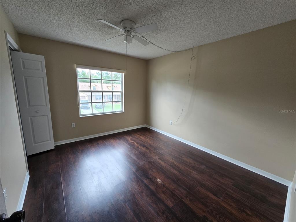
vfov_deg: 89.9
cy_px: 111
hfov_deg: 106.2
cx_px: 148
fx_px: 111
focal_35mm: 13
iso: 100
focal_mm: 2.2
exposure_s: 1/120
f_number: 2.2
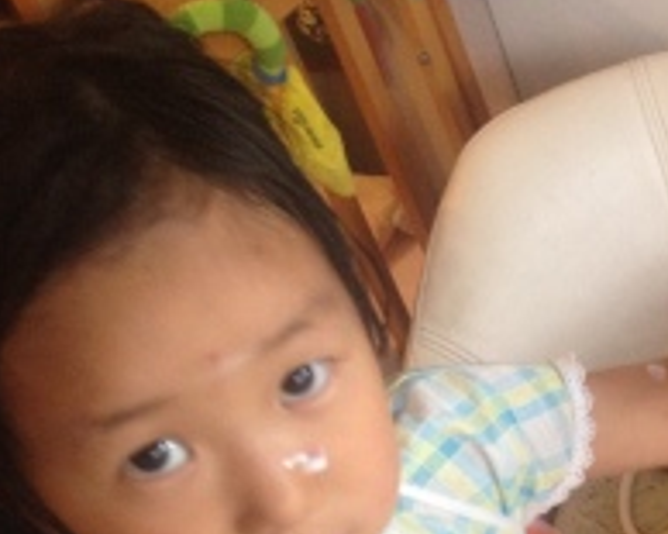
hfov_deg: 20.1
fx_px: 1739
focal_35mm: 88
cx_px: 850
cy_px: 612
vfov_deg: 16.8
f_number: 2.4
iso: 200
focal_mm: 4.28
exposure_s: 1/20
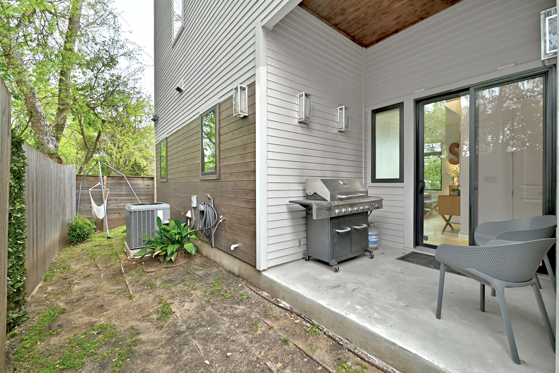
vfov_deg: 77.3
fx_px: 233
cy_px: 186
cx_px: 280
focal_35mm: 15
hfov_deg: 100.4
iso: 400
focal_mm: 15
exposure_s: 1/5
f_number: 10
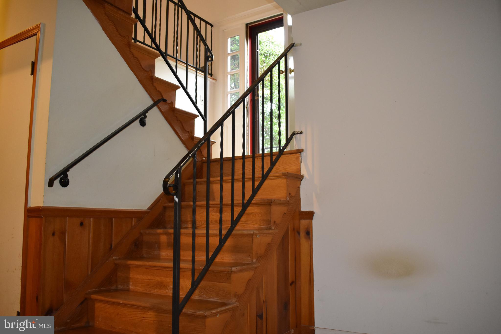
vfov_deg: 43.6
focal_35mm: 30
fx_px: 417
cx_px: 250
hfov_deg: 61.9
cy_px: 167
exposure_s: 1/60
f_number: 3.5
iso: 1600
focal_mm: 20
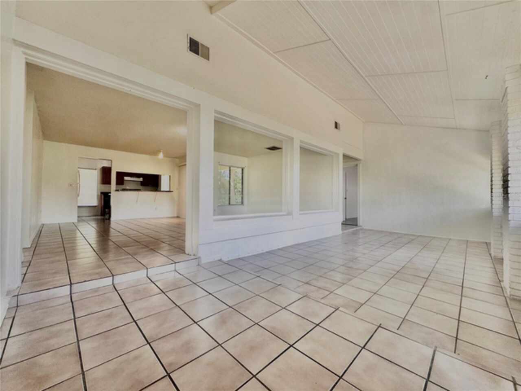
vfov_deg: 85.7
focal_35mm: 14
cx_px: 260
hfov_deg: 102.1
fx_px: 211
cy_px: 196
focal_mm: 2.22
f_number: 2.2
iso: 50
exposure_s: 1/99
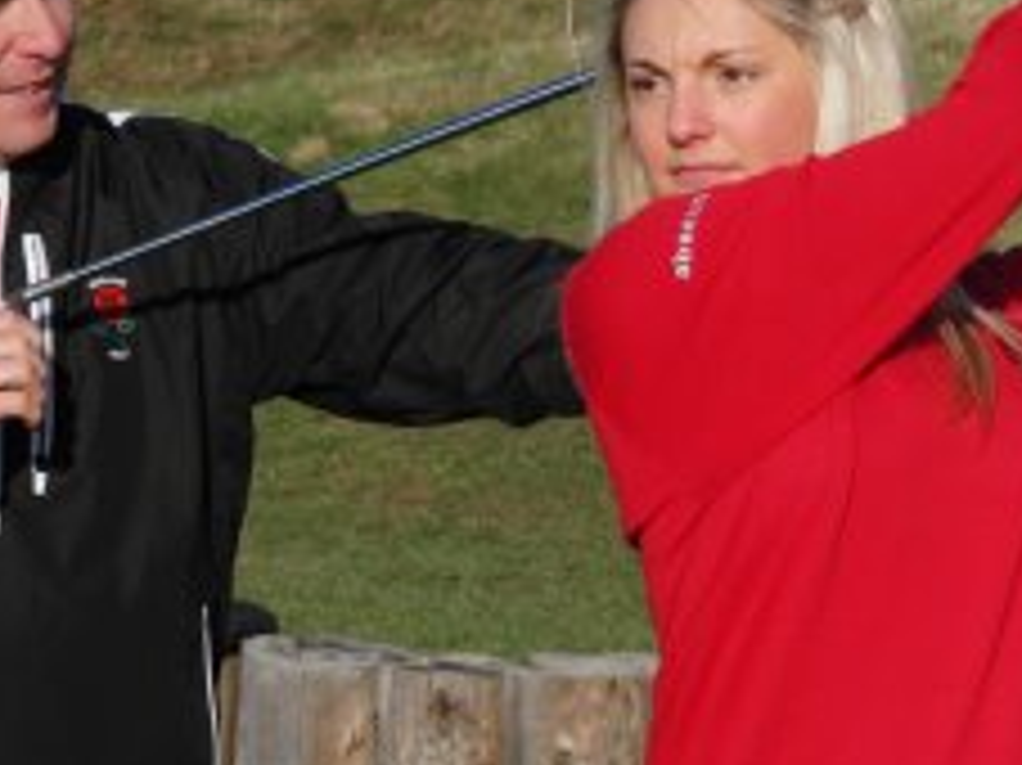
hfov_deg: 7.4
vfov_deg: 5.5
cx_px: 432
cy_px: 328
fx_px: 7908
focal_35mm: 268
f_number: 11.2
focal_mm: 27.5
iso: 100
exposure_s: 1/200
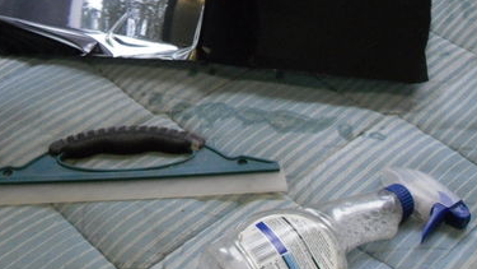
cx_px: 225
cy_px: -13
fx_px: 822
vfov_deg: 18.0
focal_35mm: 65
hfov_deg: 32.3
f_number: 3.5
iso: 400
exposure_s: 1/45
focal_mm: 6.3
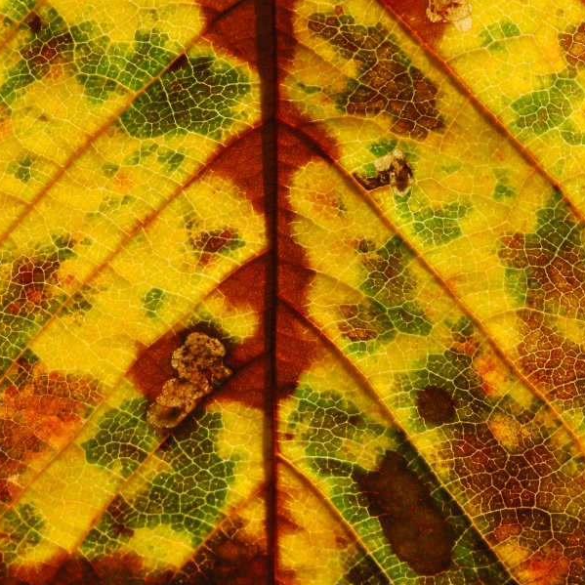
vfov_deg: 5.1
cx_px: 272
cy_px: 293
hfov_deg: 5.1
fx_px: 6596
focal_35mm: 345
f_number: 20
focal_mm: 180
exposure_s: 1/160
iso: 800
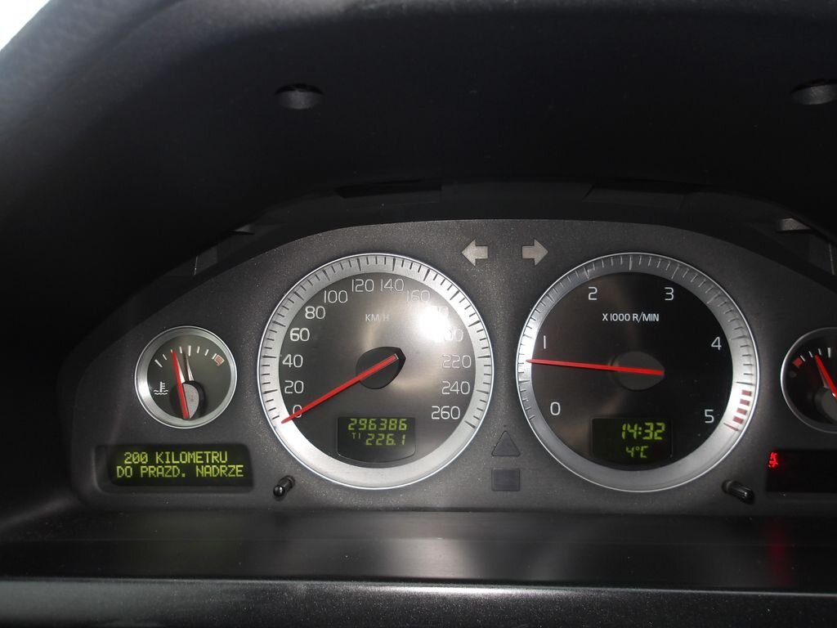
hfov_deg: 65.3
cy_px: 314
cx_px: 418
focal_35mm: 27
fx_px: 653
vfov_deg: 51.4
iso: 100
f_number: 3
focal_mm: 4.9
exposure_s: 1/15
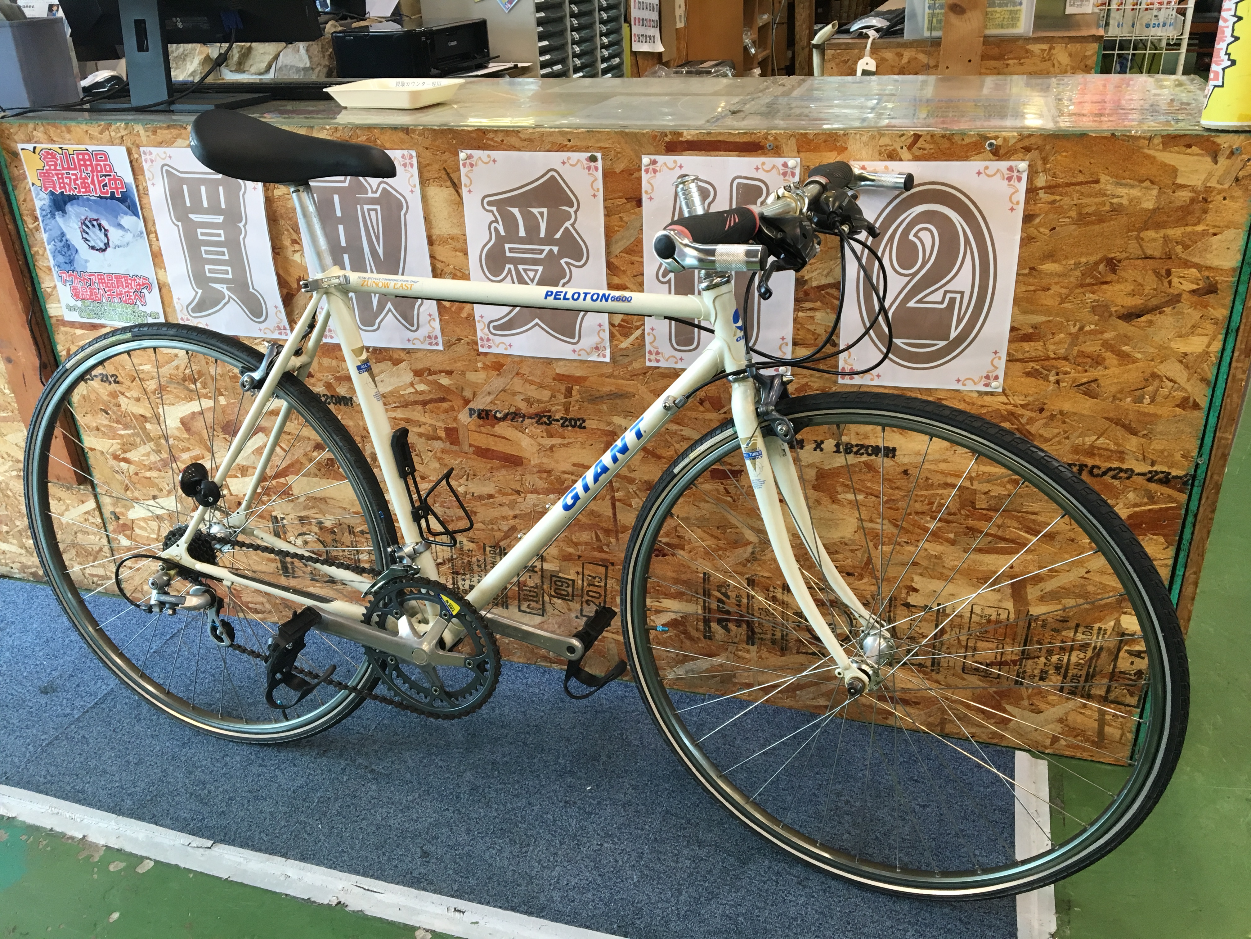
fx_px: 1048
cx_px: 626
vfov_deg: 48.2
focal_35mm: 29
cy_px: 470
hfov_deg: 61.7
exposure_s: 1/30
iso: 40
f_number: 2.2
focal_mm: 4.15
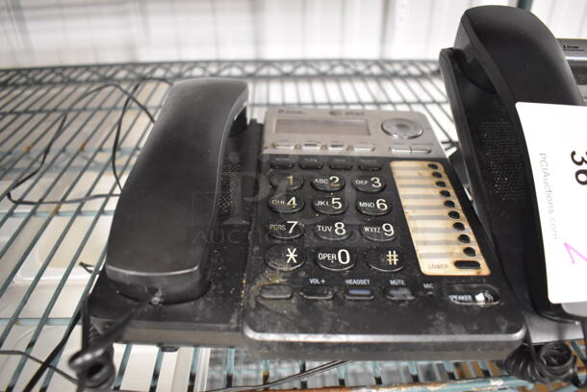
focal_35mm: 27
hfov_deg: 67.3
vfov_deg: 48.0
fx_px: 441
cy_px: 196
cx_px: 294
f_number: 4
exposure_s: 1/60
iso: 3200
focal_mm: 18
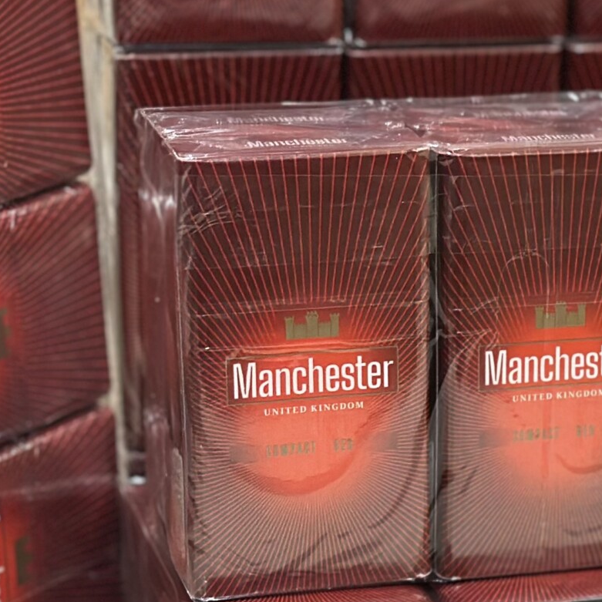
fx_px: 2735
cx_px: 698
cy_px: 403
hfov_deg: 12.3
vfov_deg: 12.5
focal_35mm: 139
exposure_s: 1/33
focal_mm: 6.86
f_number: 1.78
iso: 320
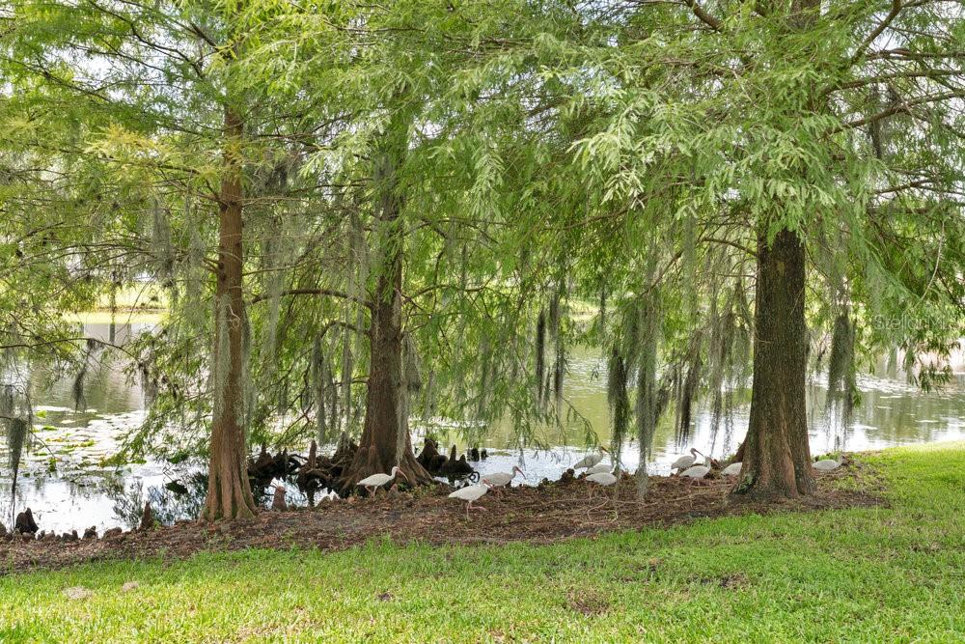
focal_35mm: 35
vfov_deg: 37.9
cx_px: 482
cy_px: 322
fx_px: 938
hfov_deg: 54.4
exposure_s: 1/60
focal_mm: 35
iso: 100
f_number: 4
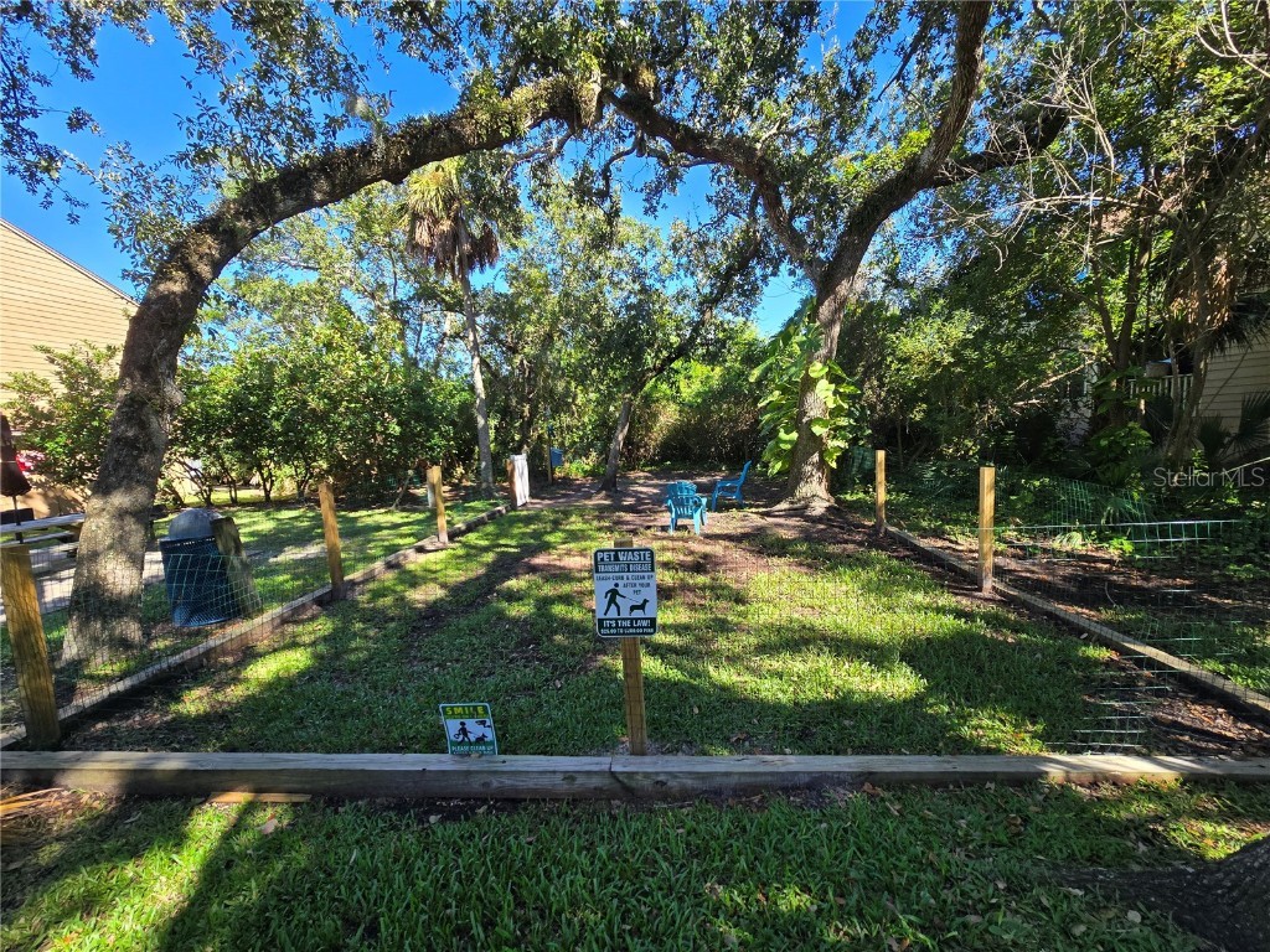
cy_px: 476
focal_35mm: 13
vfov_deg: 89.9
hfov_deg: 106.2
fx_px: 477
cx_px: 635
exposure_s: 1/392
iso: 50
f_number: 2.2
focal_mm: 2.2
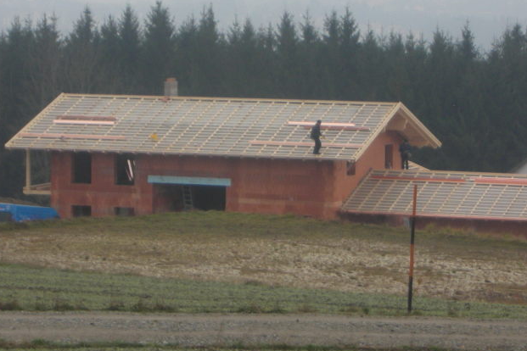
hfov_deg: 11.4
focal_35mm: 180
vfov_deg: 7.6
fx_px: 2635
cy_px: 92
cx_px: 247
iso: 66
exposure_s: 1/60.3
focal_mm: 17.4
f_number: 5.4
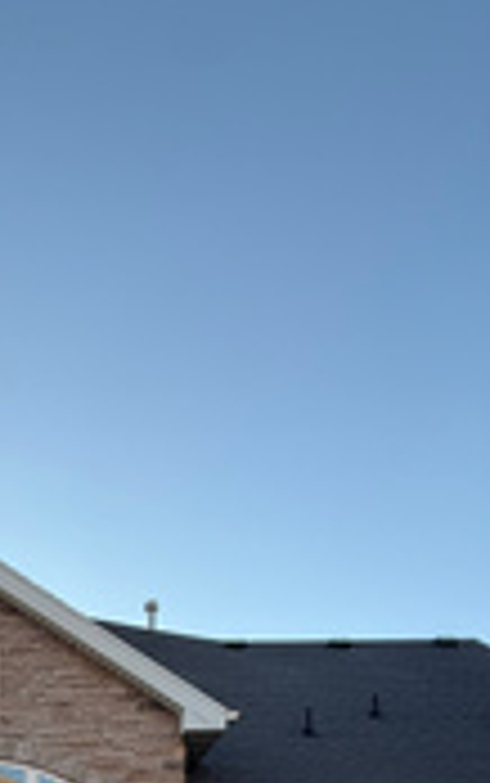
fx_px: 875
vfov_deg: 34.3
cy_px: 1017
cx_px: -54
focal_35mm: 41
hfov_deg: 28.3
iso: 64
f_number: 2.2
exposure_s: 1/313
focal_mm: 2.22
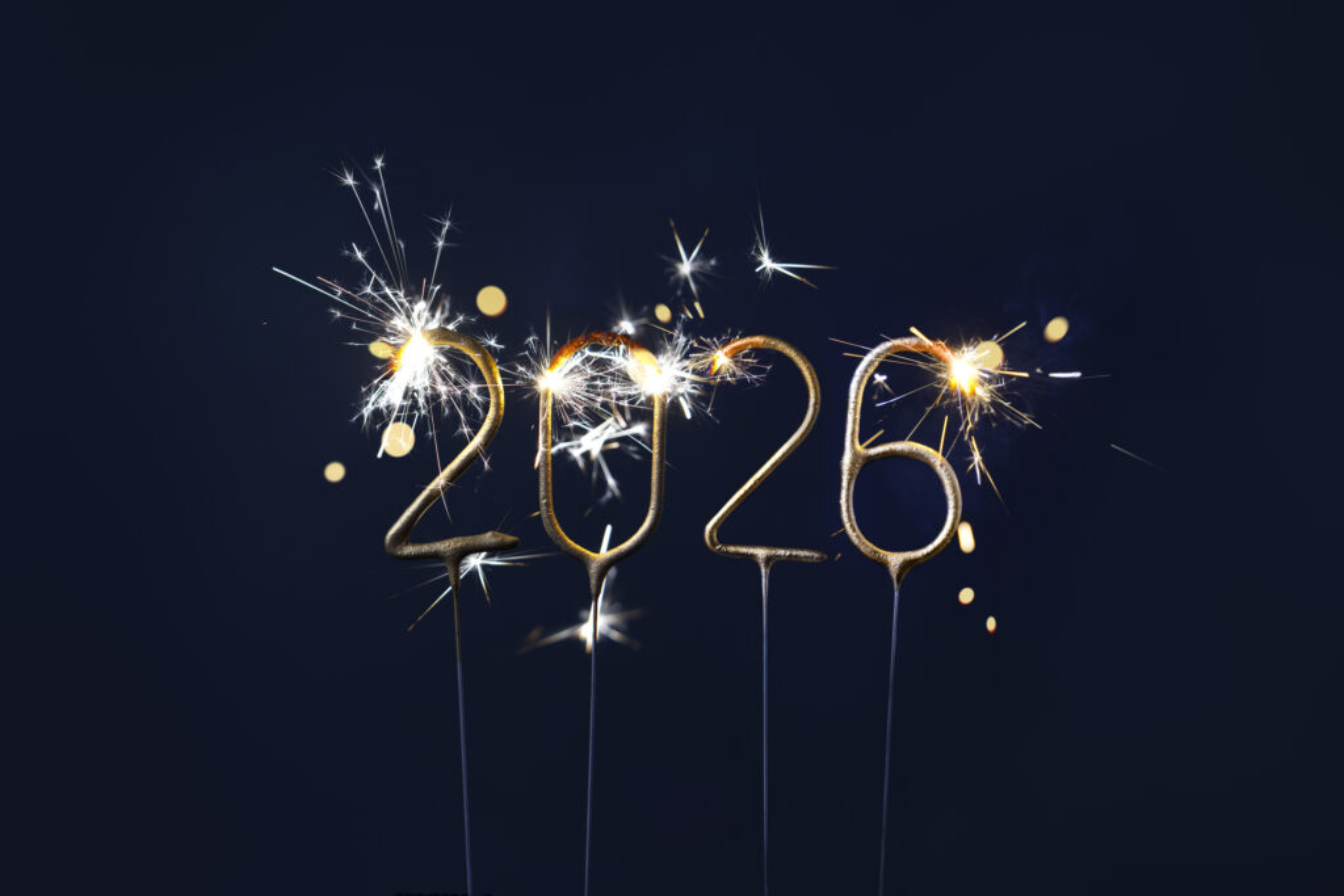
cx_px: 672
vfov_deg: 15.2
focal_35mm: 90
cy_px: 448
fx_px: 3360
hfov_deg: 22.6
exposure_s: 1/50
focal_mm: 90
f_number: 3.2
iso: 200
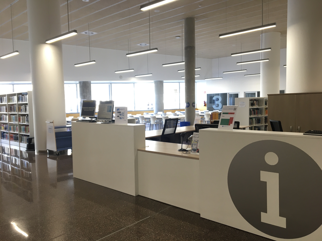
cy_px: 120
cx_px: 161
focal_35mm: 29
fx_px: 270
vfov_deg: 48.2
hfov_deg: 61.7
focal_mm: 4.15
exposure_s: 1/33
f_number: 2.2
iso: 80
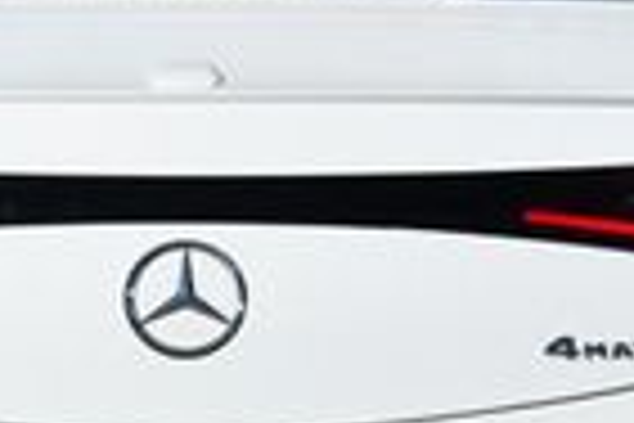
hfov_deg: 7.8
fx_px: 4649
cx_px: 171
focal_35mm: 264
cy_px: 216
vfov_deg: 5.2
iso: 100
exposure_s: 1/400
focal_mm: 29
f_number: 10
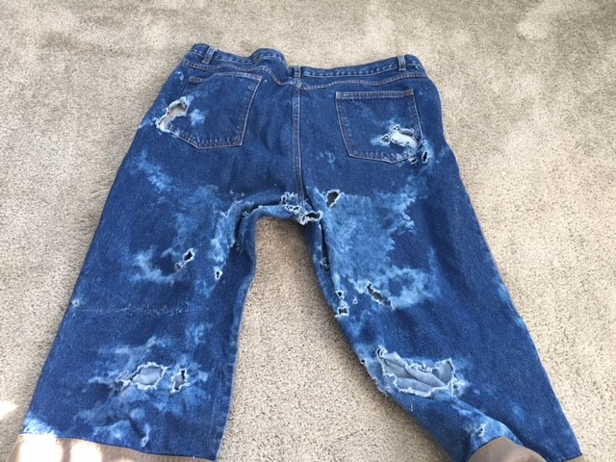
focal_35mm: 29
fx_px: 516
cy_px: 231
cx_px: 308
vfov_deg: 48.2
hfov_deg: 61.7
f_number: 2.2
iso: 80
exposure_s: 1/30
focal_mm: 4.15
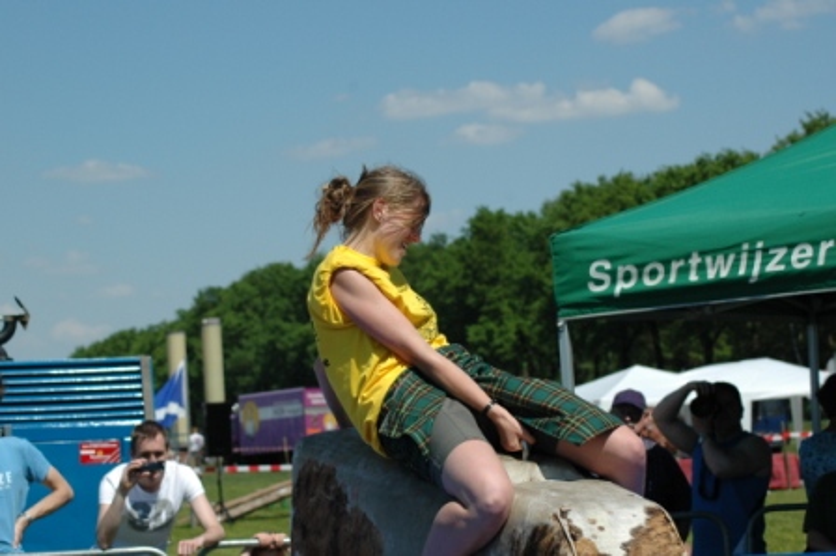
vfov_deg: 13.0
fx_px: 2436
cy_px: 278
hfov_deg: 19.5
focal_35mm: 105
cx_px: 418
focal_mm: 70
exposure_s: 1/2000
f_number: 6.3
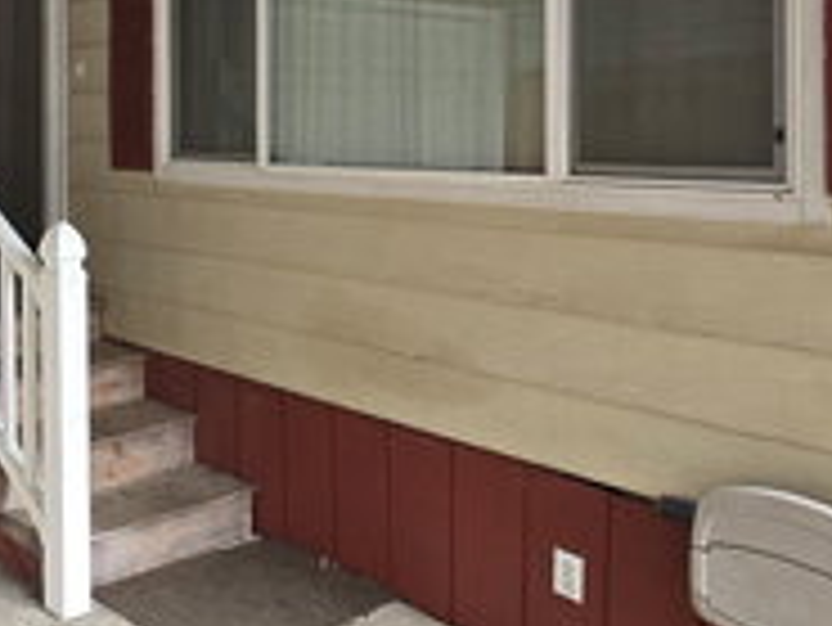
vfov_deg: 38.3
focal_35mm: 36
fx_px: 866
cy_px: 131
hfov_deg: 43.3
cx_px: -18
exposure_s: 1/60
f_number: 2.2
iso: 200
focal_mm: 2.2
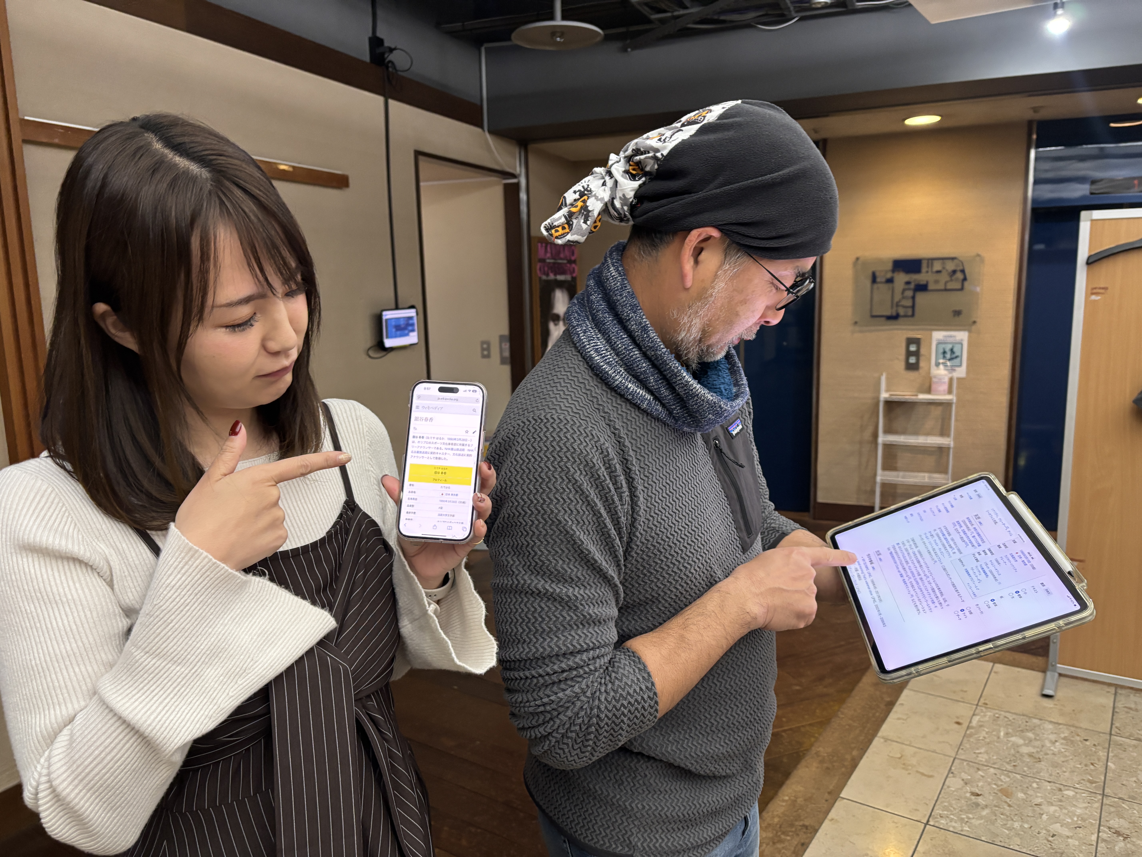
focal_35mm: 26
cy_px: 428
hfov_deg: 67.3
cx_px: 571
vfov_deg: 53.1
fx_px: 858
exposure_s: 1/50
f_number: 1.6
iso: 500
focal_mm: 5.96
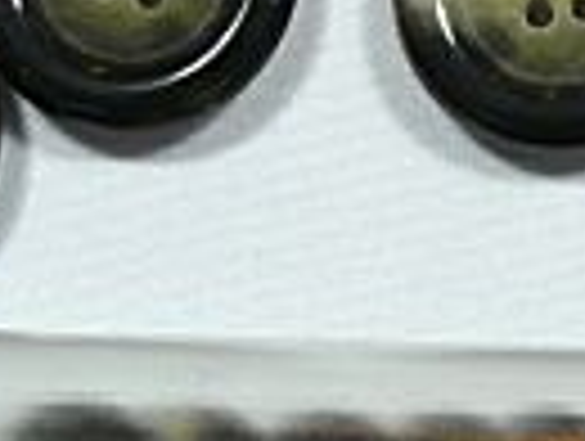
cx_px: 783
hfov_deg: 10.2
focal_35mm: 189
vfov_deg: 7.8
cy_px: -76
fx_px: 3200
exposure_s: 1/50
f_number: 2.8
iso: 200
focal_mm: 8.3
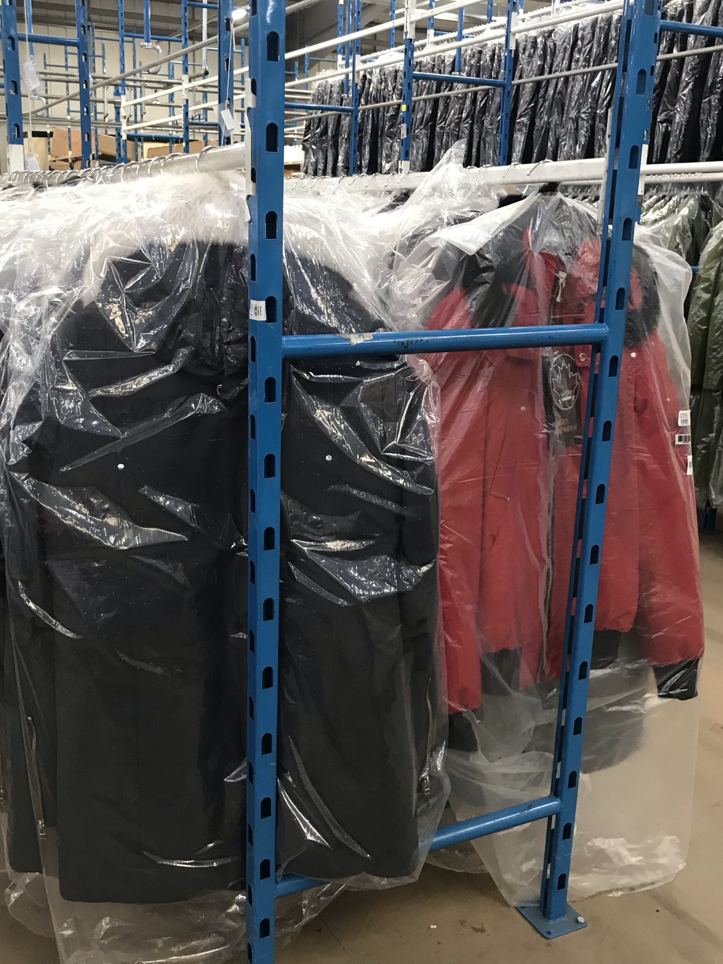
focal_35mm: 35
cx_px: 312
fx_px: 974
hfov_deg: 40.6
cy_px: 489
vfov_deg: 52.6
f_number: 1.8
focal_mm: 3.99
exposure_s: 1/17
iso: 50
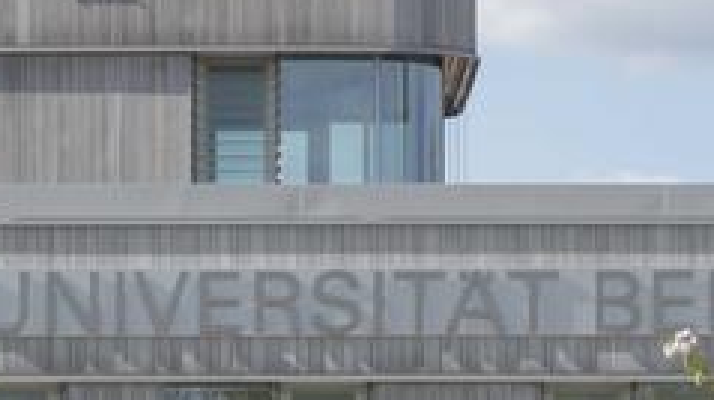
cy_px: 718
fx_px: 7889
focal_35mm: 417
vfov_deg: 2.9
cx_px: -27
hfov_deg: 5.2
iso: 100
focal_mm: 95
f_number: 13
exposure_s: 1/160
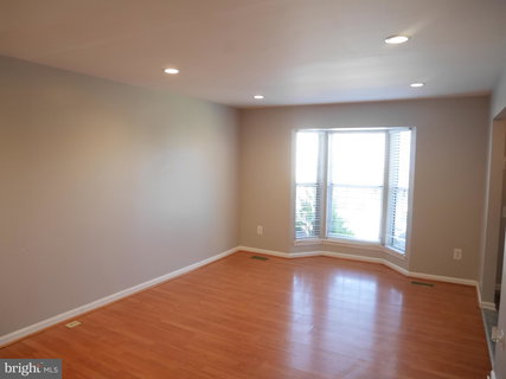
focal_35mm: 24
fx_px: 351
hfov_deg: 71.6
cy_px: 190
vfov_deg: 56.8
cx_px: 253
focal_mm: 12
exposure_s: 1/125
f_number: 3.5
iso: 1250
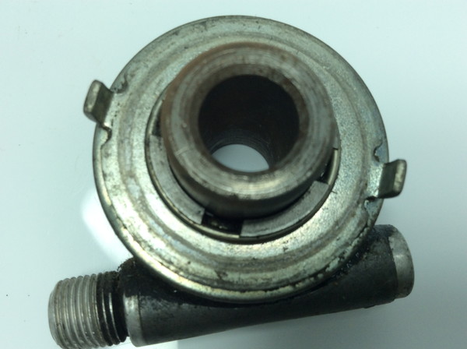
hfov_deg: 56.9
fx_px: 431
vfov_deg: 44.0
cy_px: 174
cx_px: 234
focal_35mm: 32
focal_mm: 3.3
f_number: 2.4
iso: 32
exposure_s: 1/342
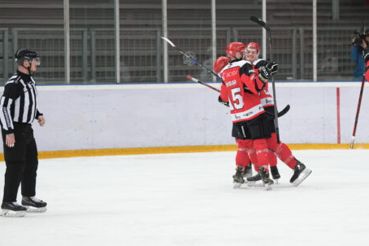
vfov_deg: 6.2
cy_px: 56
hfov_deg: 9.2
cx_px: 269
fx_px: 2286
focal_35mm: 223
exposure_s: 1/640
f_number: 2.8
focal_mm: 135
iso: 1250
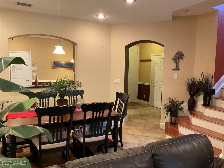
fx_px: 188
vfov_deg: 48.2
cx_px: 112
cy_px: 84
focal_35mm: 29
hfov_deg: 61.7
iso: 250
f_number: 1.8
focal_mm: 3
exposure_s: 1/40
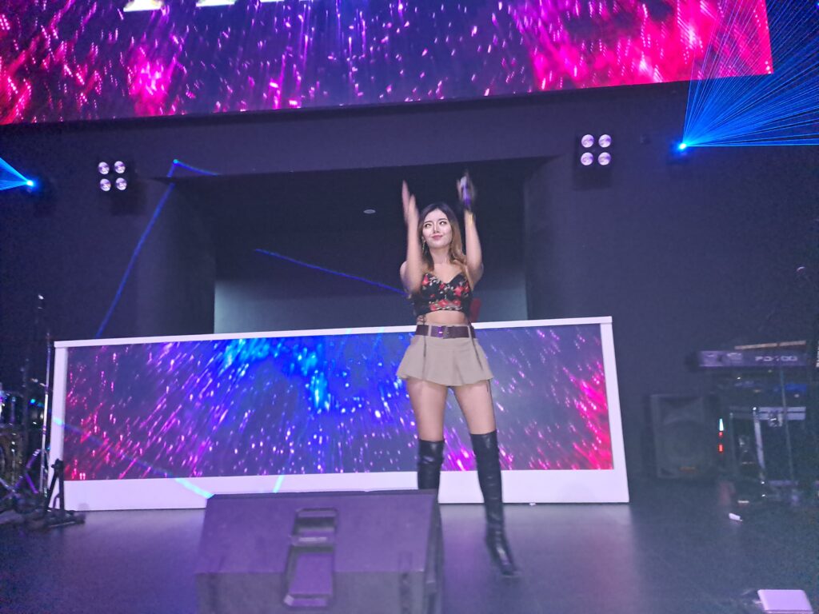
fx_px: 591
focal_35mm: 25
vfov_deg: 54.9
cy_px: 307
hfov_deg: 69.4
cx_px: 410
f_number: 1.8
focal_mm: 4.65
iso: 500
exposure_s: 1/20
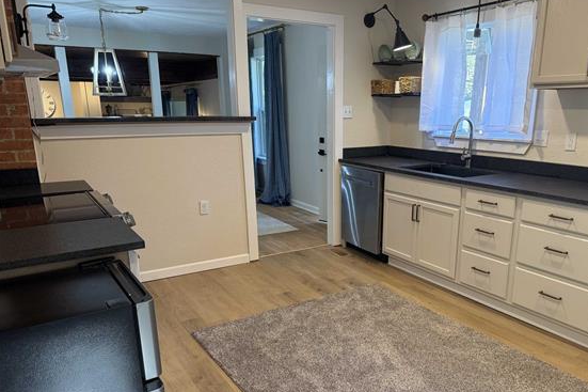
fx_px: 473
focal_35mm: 29
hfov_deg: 63.3
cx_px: 339
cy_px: 241
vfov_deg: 44.6
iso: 200
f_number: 1.78
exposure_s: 1/120
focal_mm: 6.76
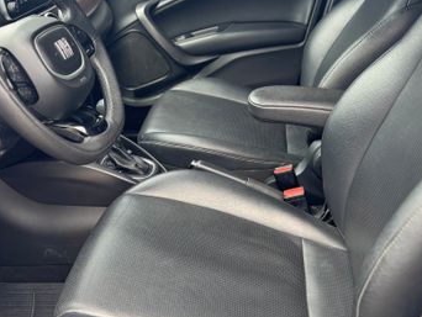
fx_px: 403
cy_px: 110
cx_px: 209
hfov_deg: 55.3
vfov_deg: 42.5
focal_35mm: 33
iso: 125
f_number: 1.78
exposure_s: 1/121
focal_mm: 6.76
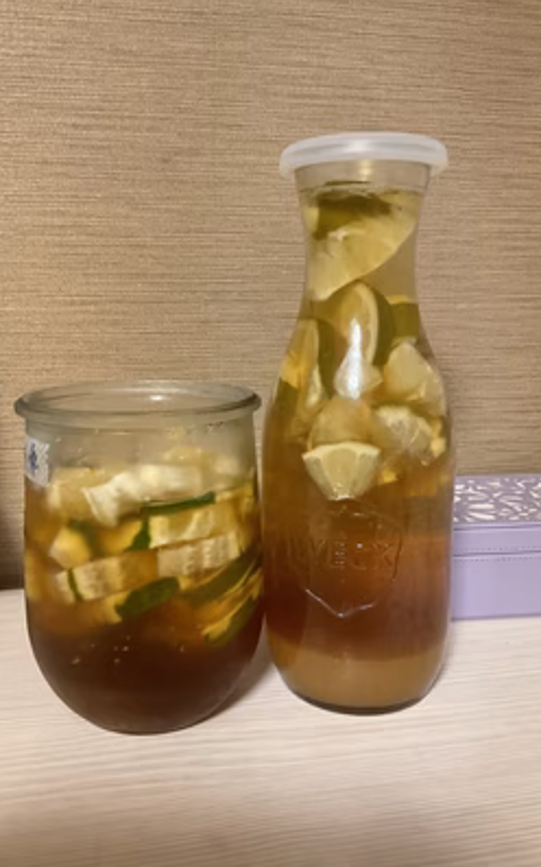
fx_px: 732
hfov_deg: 40.6
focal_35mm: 31
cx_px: 257
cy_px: 435
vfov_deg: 61.2
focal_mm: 3
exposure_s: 1/60
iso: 200
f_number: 1.8
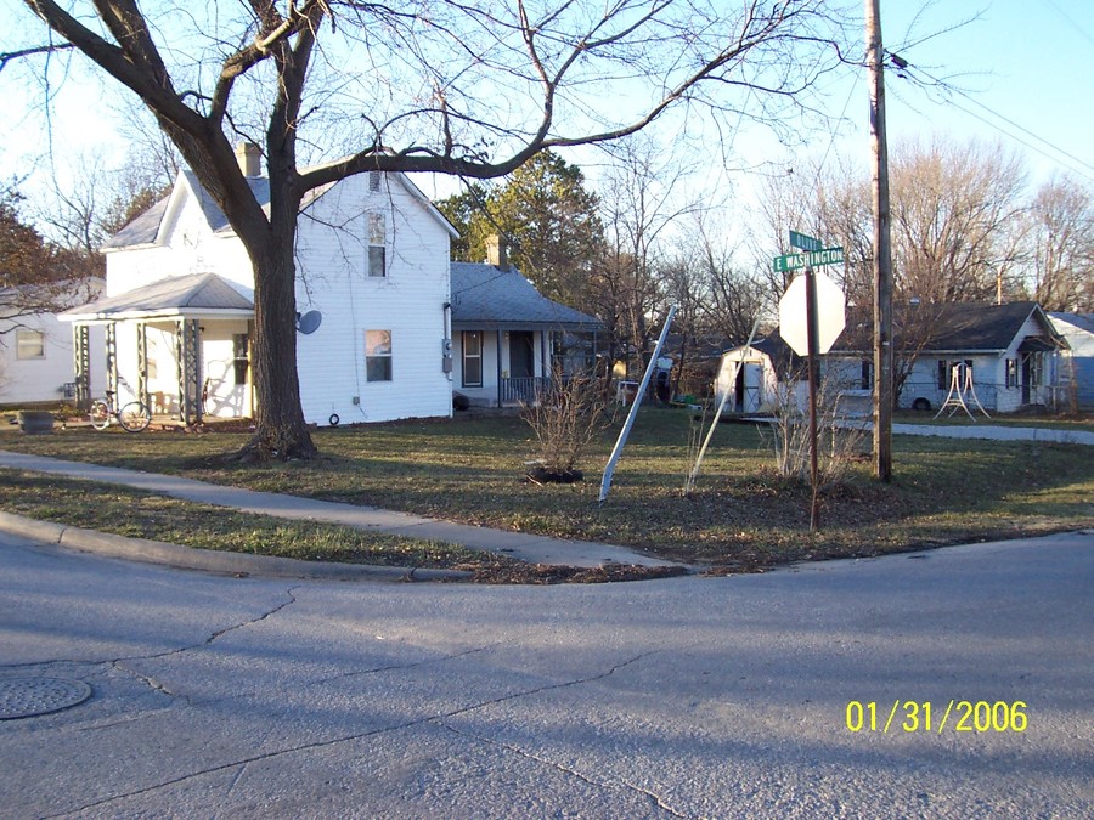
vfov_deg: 38.7
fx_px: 1169
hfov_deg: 50.1
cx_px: 547
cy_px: 410
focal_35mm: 37
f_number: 2.8
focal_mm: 5.6
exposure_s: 1/250
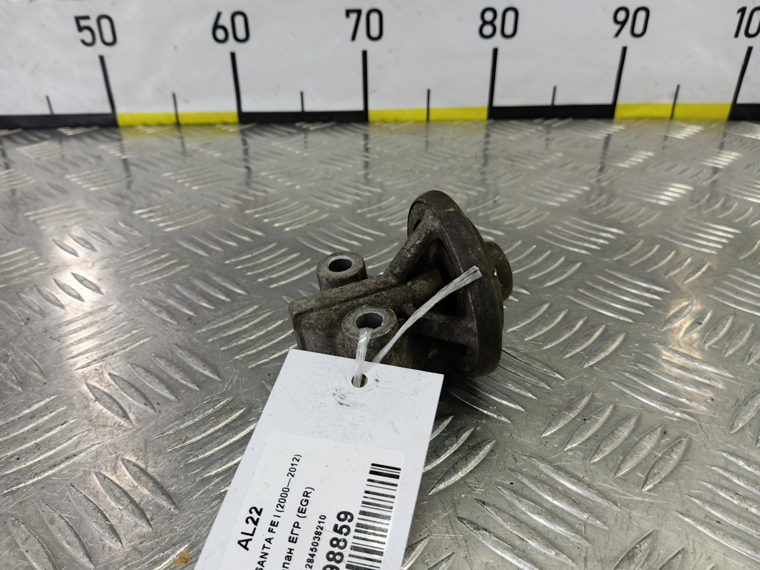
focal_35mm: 23
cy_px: 285
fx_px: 505
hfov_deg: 73.9
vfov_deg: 58.9
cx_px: 380
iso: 107
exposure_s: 1/33.3
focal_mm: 4.11
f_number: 1.6
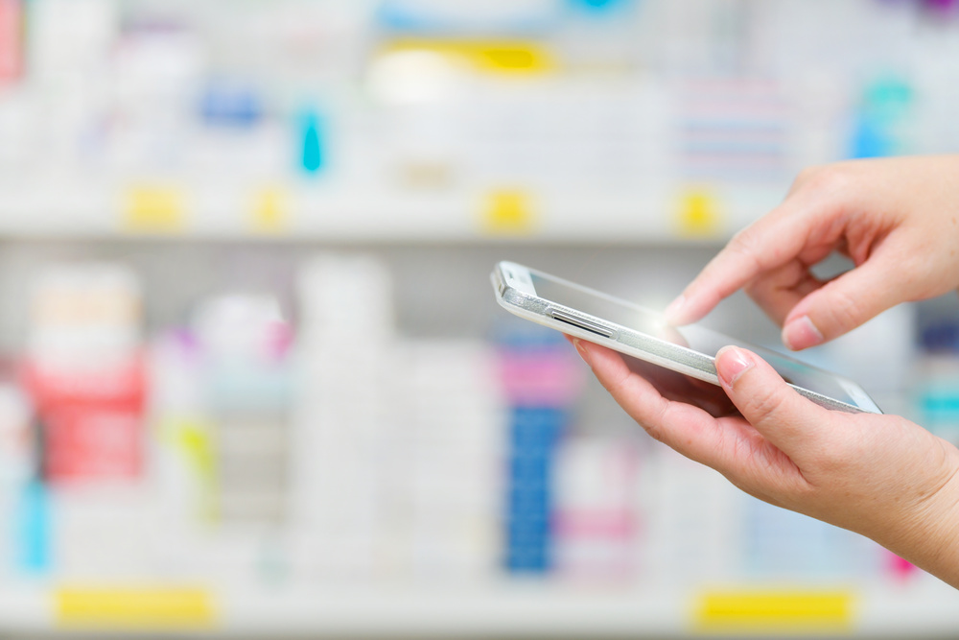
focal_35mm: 112
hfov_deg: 18.3
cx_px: 480
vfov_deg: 12.2
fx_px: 2984
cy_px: 320
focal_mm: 112
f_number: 2.8
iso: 250
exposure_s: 1/160
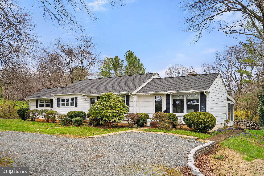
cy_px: 88
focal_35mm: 31
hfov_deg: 60.3
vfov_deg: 42.3
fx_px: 227
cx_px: 132
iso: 400
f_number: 8
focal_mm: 31
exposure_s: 1/800
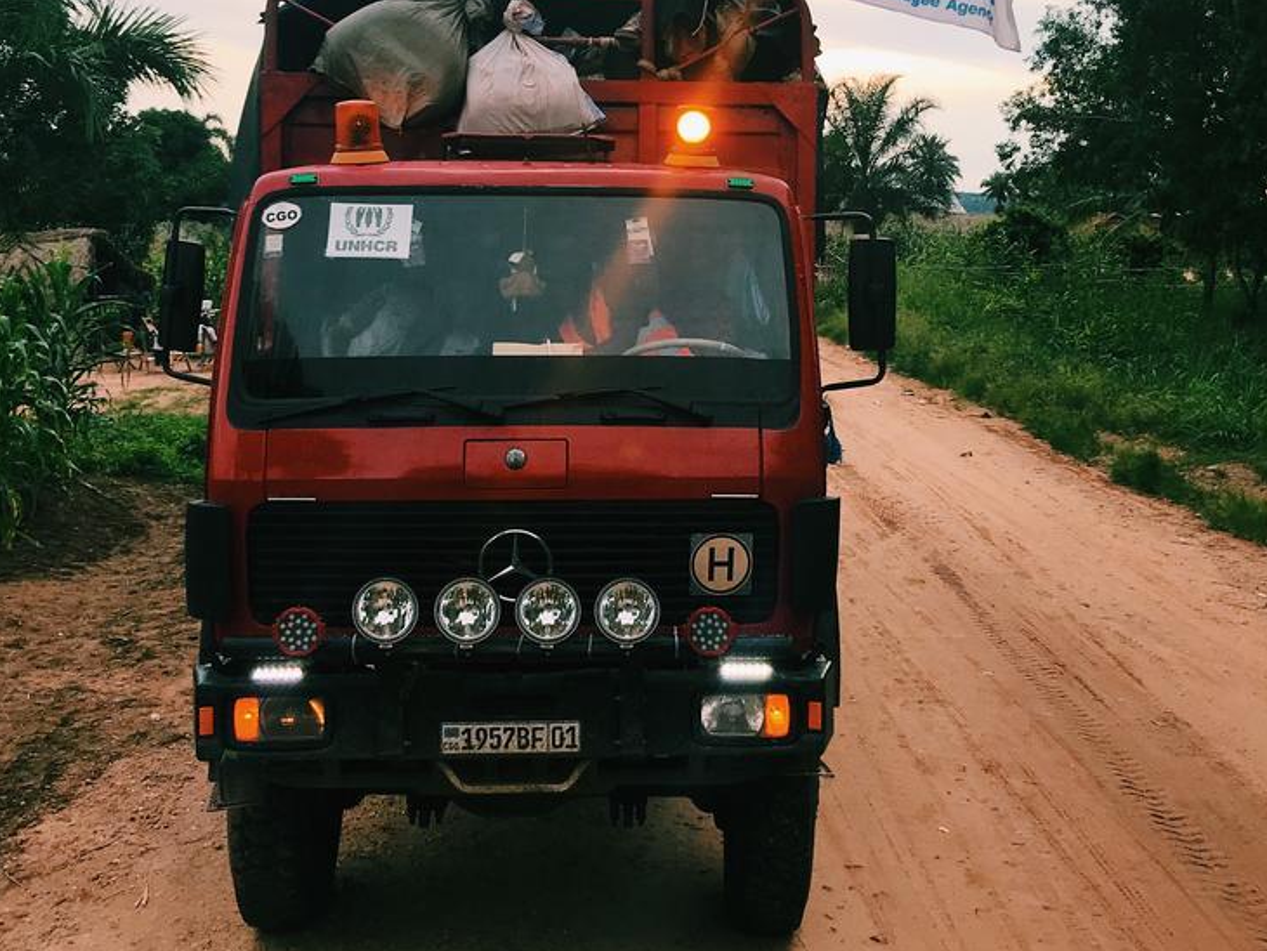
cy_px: 293
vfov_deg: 31.2
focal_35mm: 46
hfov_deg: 41.2
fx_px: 1684
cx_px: 675
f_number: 1.8
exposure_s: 1/778
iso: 20
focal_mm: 3.99
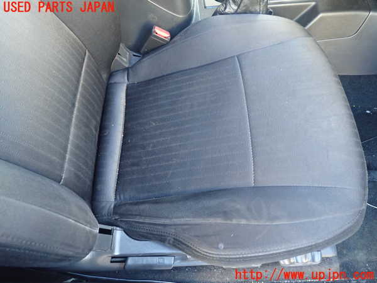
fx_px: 272
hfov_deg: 69.4
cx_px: 188
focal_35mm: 25
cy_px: 142
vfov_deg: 54.9
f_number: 2
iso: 500
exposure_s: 1/30
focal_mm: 4.5
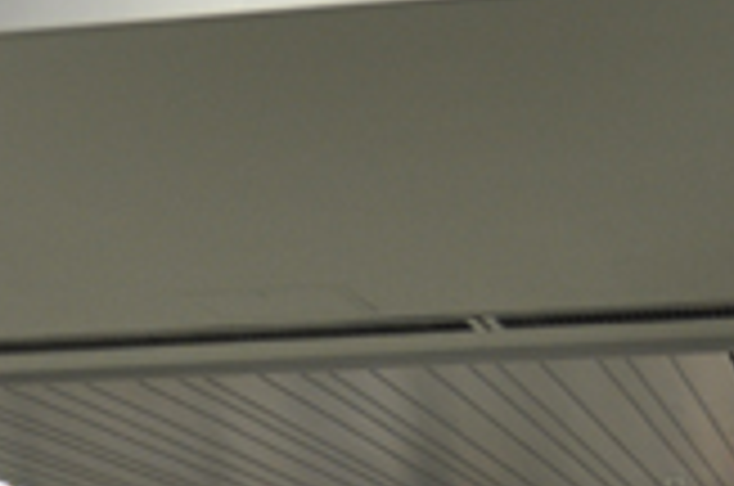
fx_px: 2825
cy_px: 792
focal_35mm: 139
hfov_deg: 14.7
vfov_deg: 9.5
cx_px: 185
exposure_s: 1/60
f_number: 4
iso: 640
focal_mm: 25
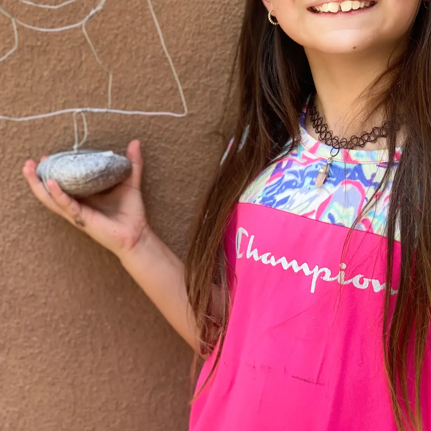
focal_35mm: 88
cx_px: 199
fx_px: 1240
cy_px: 33
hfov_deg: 19.7
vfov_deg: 19.3
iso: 25
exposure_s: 1/122
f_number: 2
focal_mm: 6
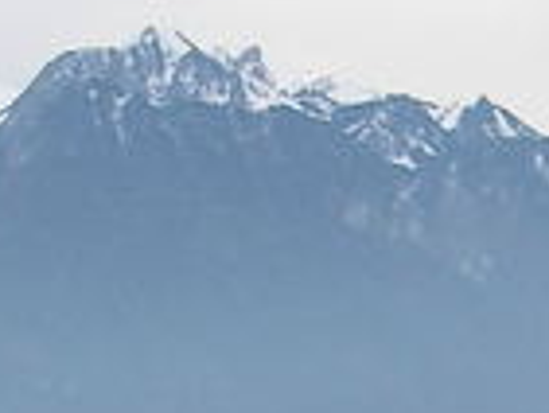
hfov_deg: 7.1
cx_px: 829
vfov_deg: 5.3
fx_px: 4381
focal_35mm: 276
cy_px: 717
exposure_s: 1/320
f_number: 3.3
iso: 64
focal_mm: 6.3
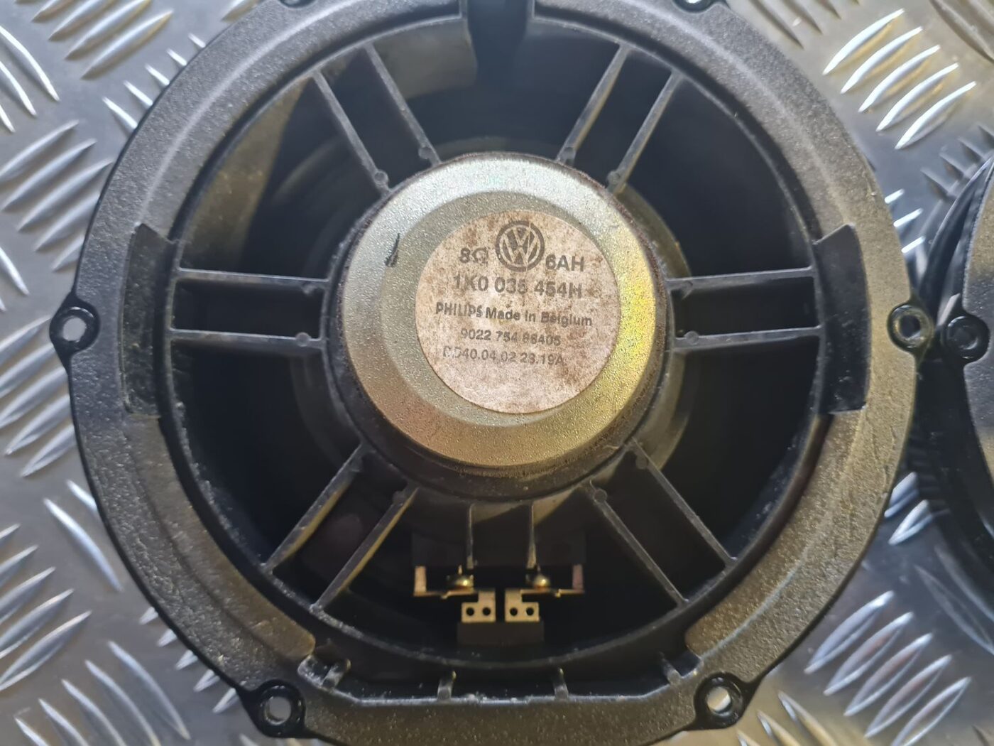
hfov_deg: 67.3
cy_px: 373
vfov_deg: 53.1
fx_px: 747
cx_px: 497
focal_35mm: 26
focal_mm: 5.4
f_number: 1.8
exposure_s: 1/50
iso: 500
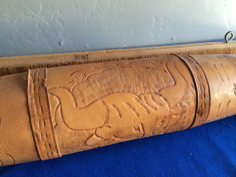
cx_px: 118
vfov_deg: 46.8
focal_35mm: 30
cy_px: 88
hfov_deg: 60.0
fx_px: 205
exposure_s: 1/30
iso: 100
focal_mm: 4.12
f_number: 2.2
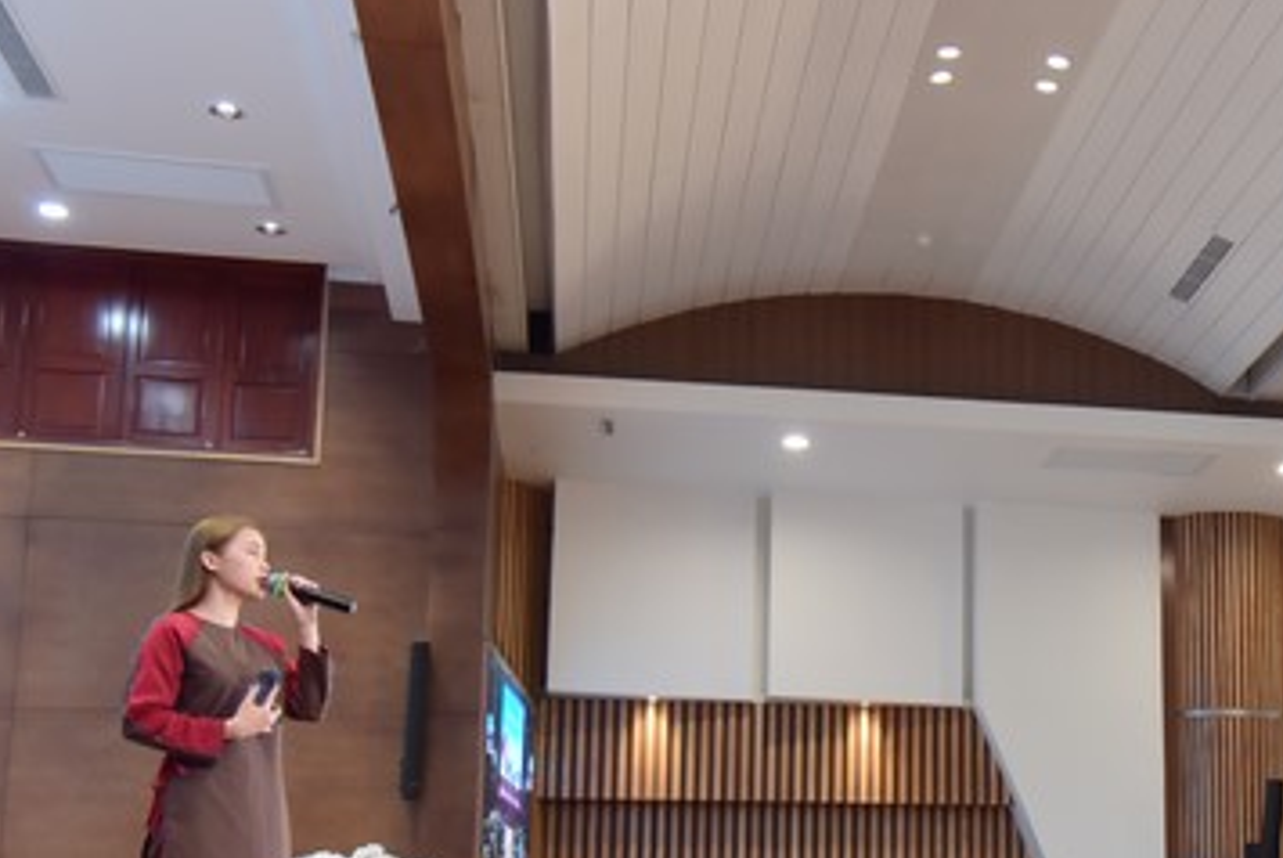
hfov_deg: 31.1
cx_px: 1124
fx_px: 2211
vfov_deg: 21.8
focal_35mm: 62
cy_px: 645
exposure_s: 1/125
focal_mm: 34
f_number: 4.5
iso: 1250
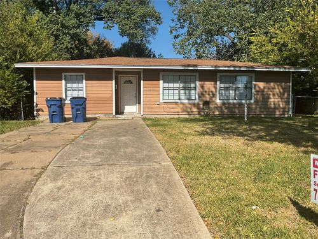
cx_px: 159
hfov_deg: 61.7
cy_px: 120
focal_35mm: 29
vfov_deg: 48.2
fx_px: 266
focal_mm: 3
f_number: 1.8
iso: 16
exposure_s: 1/2427
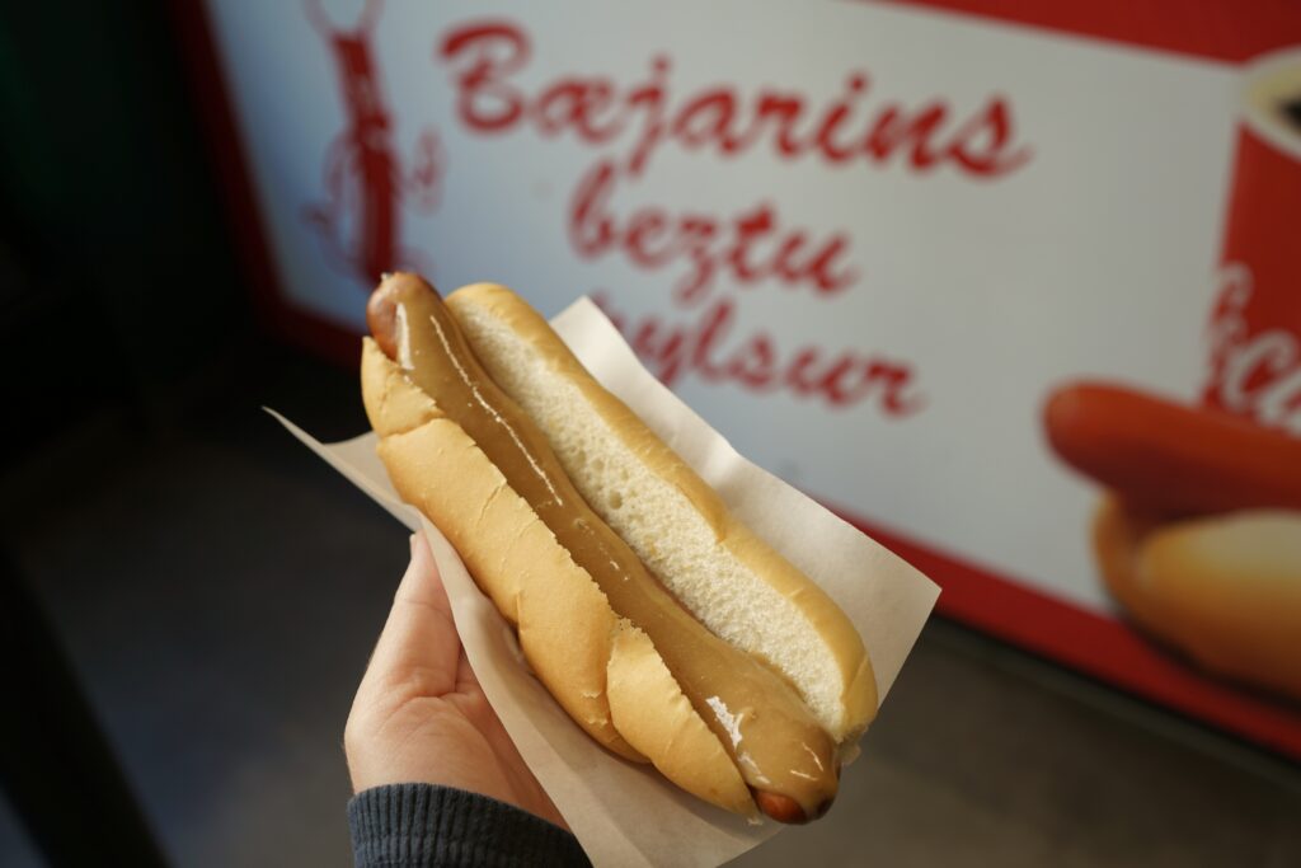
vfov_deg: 37.9
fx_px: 1265
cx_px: 650
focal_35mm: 35
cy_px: 434
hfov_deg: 54.4
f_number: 5.6
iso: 100
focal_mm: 35
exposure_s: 1/40
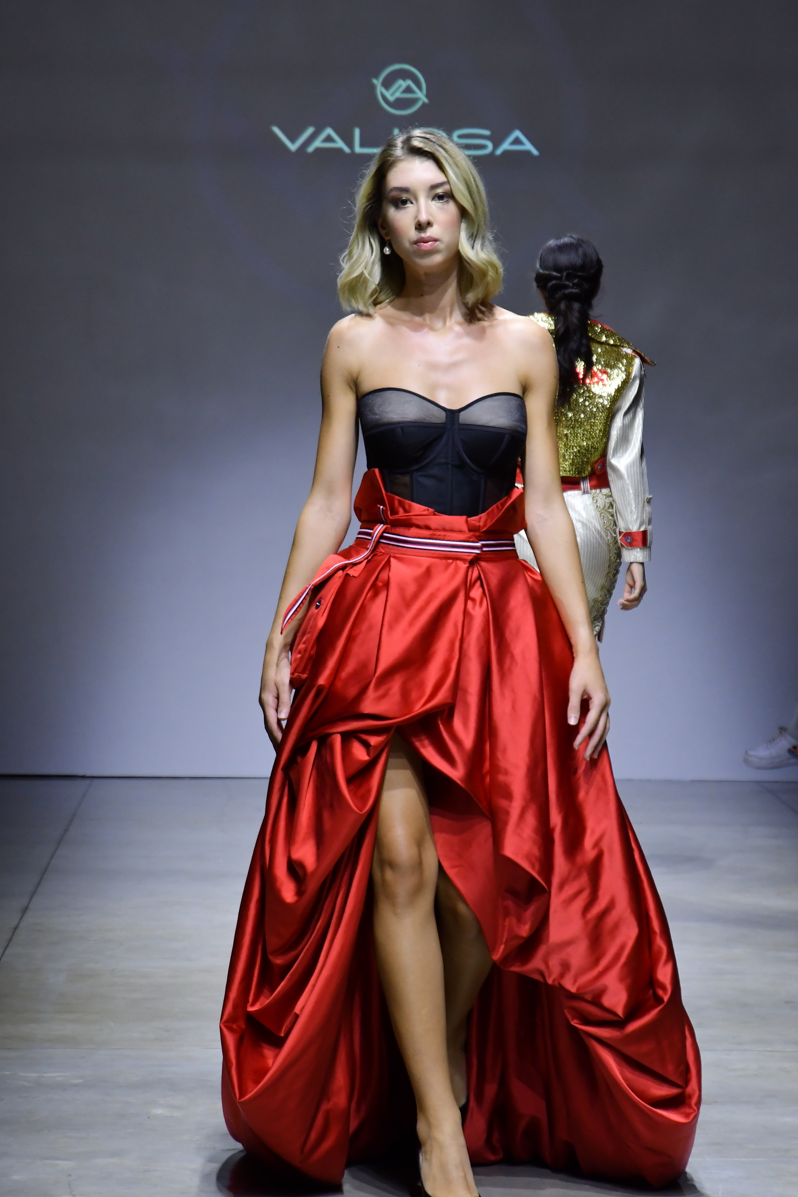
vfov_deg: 12.8
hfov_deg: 8.6
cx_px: 399
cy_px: 598
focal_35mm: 160
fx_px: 5320
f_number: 5.6
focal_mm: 80
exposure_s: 1/320
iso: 1250
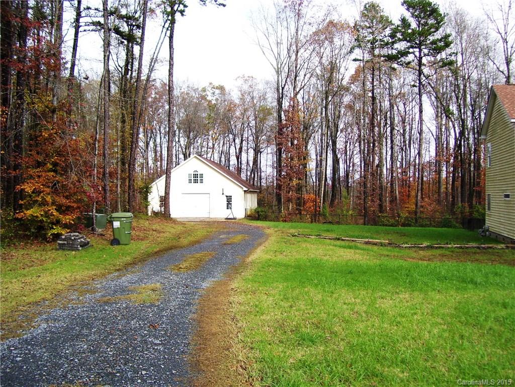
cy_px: 194
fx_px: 550
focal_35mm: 37
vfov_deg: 38.7
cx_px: 258
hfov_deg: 50.1
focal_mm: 6
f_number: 2.7
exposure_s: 1/500
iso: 80
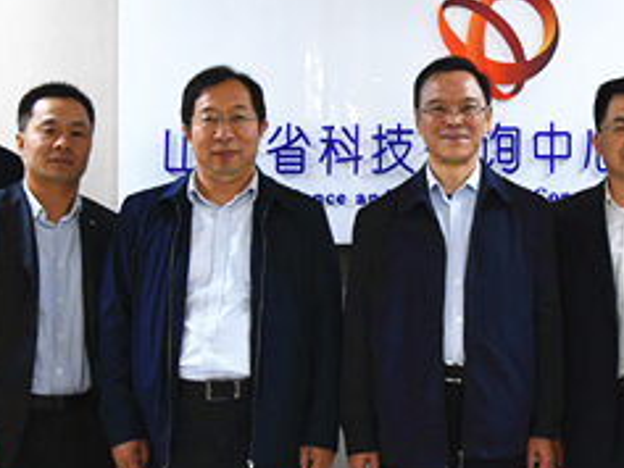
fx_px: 1208
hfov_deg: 28.5
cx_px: 471
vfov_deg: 21.9
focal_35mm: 67
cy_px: 227
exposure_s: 1/50
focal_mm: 22
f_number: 3.8
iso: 2000
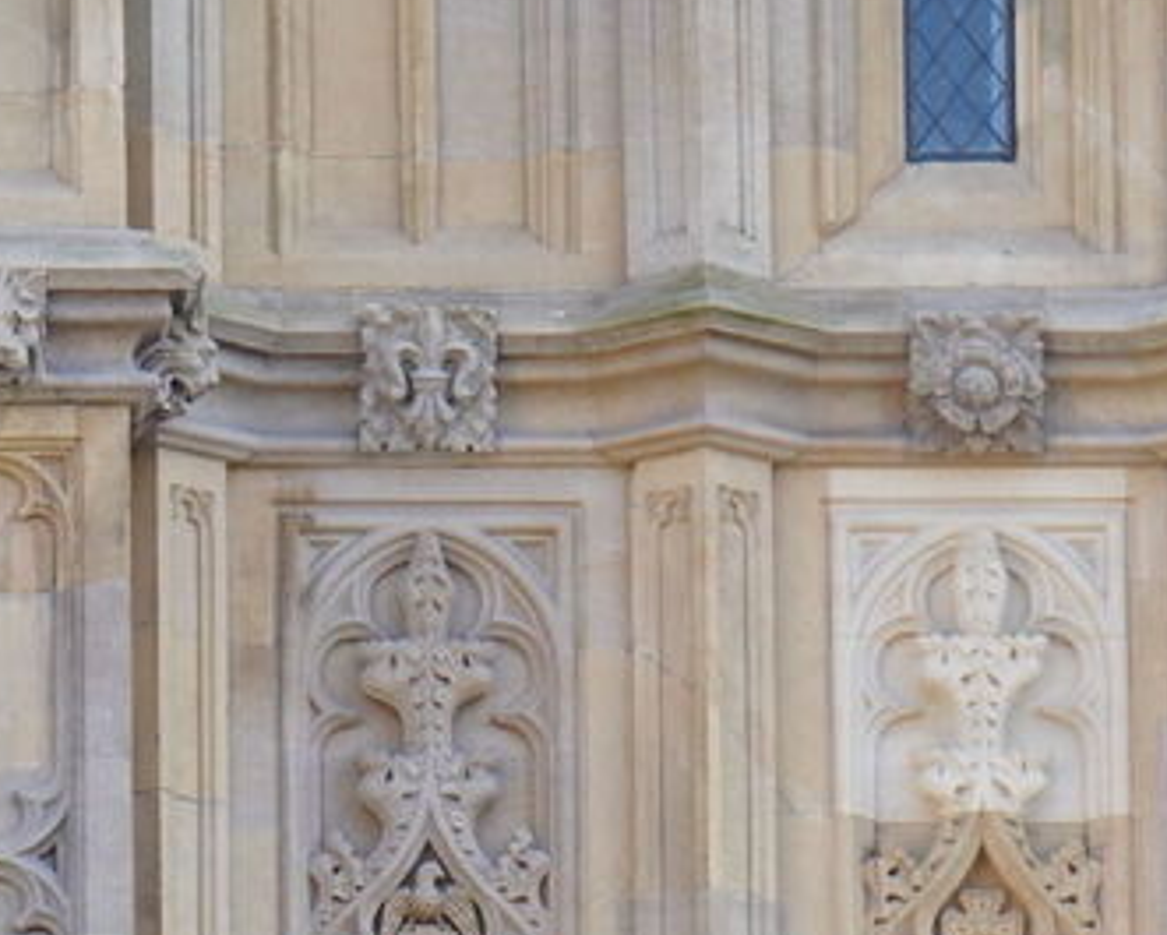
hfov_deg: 1.6
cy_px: 677
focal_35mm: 1190
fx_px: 41113
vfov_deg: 1.3
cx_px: 254
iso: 640
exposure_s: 1/640
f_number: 5.6
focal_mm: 350
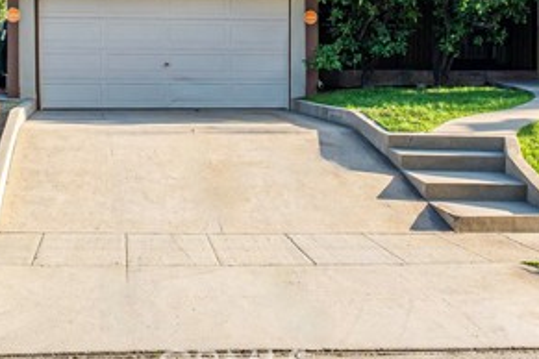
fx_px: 988
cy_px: -3
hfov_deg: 29.9
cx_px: 420
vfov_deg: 20.0
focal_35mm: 66
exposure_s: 1/500
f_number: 5
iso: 250
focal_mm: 20
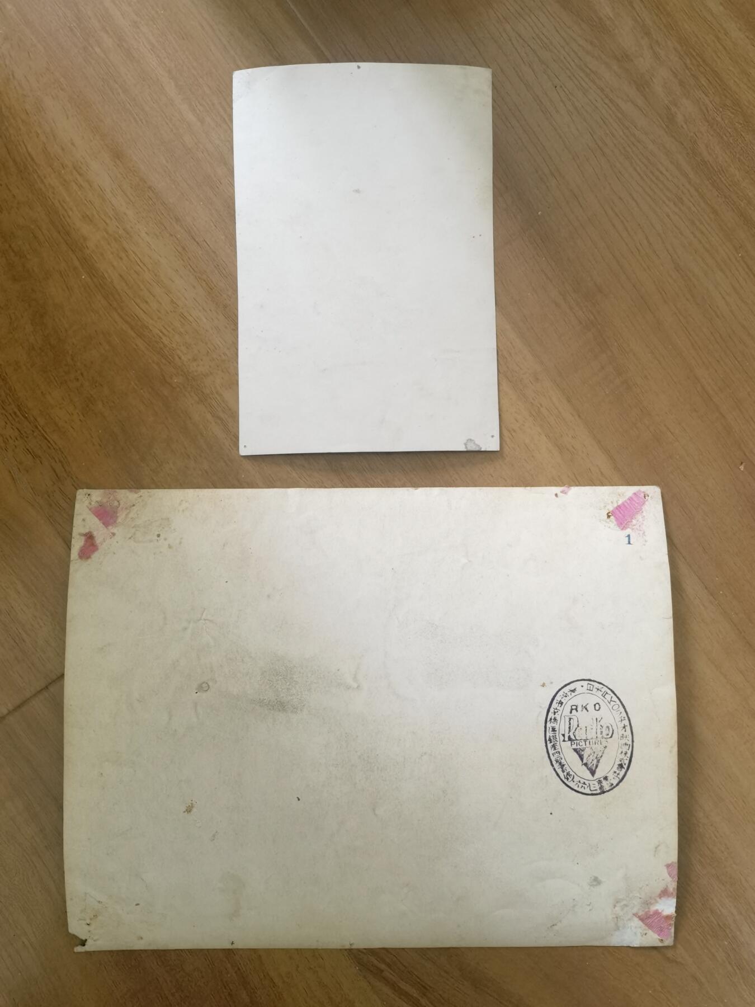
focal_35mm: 27
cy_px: 504
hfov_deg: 51.4
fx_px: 785
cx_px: 378
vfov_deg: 65.3
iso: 200
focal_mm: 6.67
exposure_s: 1/50
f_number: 1.9
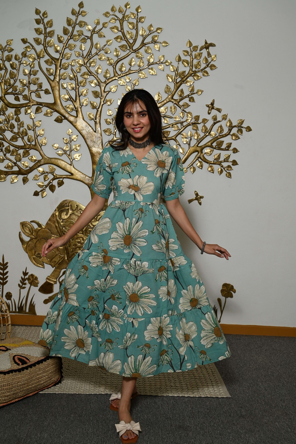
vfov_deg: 47.4
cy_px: 222
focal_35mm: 41
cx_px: 148
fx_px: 506
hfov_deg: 32.6
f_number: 7.1
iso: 400
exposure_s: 1/160
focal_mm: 41
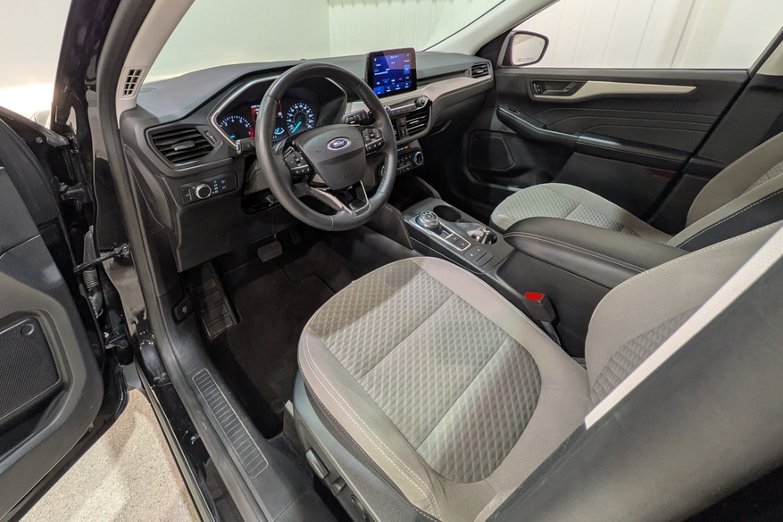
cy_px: 184
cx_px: 328
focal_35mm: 17
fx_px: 370
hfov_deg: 92.5
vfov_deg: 68.9
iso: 59
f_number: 2.2
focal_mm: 1.83
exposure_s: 1/33.3
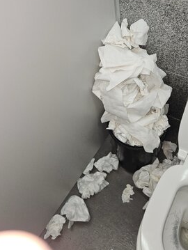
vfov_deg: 55.7
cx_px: 124
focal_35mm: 32
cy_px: 86
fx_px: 231
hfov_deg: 43.7
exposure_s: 1/50
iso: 64
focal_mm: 5.4
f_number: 1.8
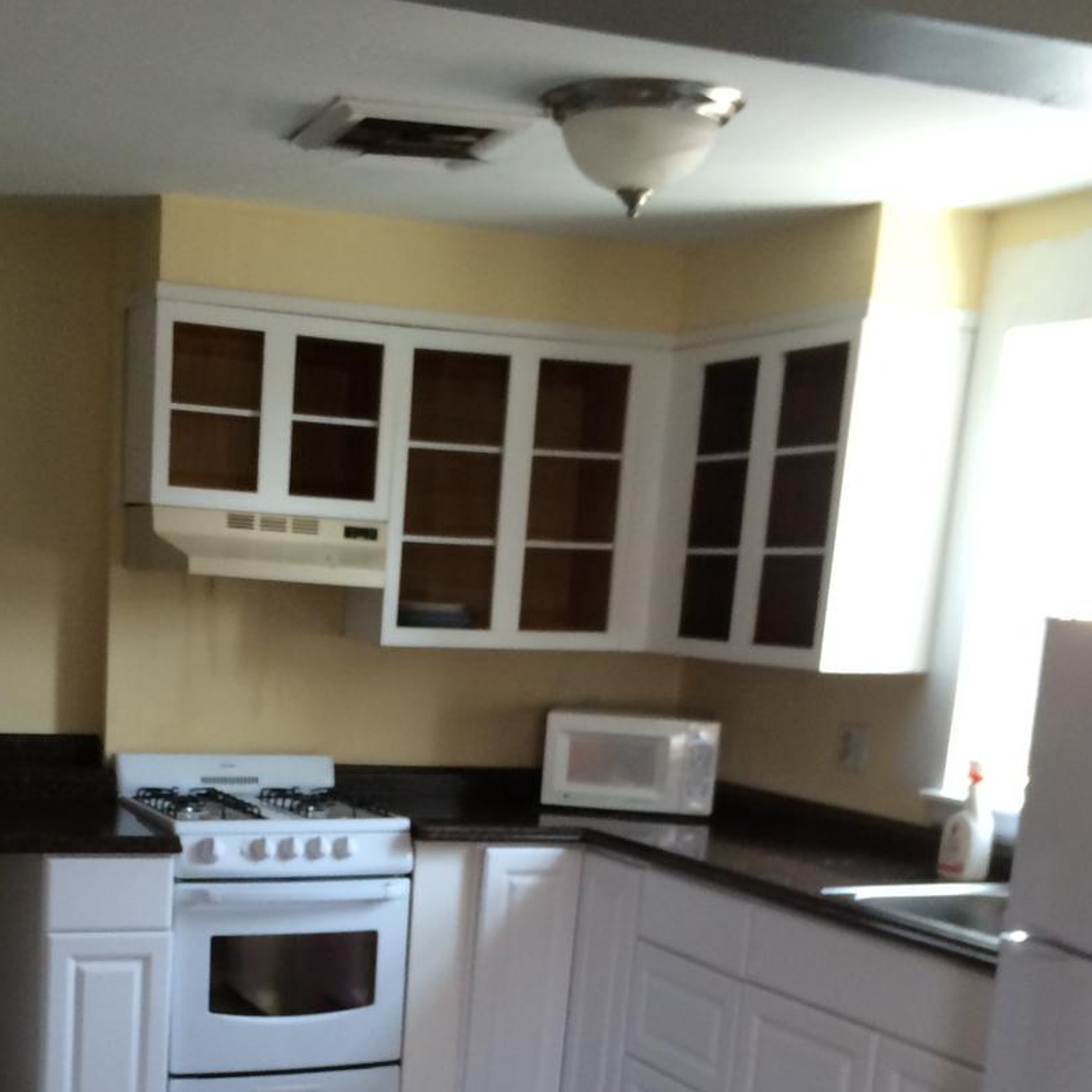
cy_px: 1015
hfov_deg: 33.0
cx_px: 335
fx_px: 1820
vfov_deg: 31.6
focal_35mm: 51
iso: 80
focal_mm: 4.12
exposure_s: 1/30
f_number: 2.2
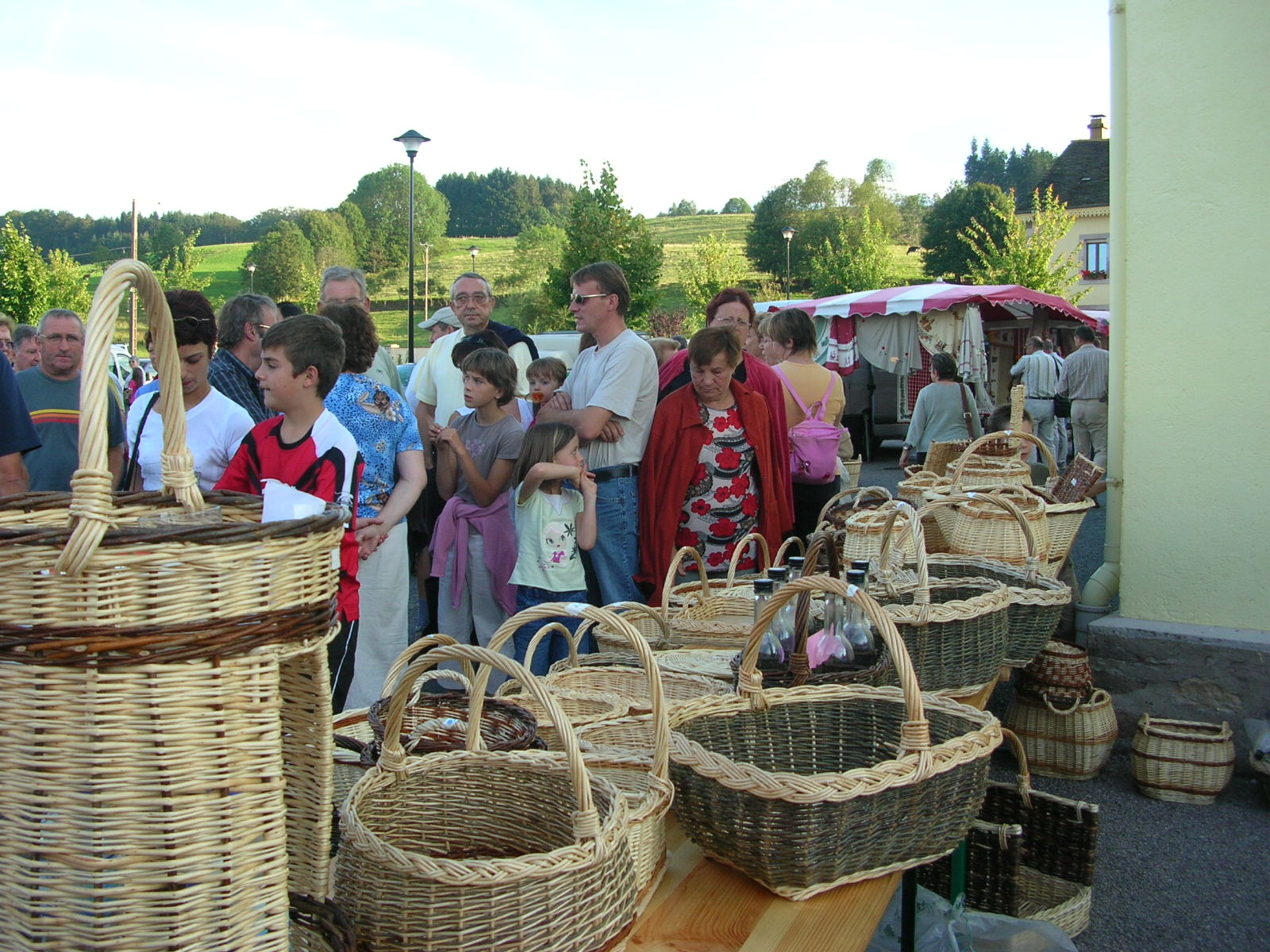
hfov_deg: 50.1
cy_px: 476
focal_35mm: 37
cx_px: 635
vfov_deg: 38.7
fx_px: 1357
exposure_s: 1/142
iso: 50
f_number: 2.9
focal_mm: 6.2
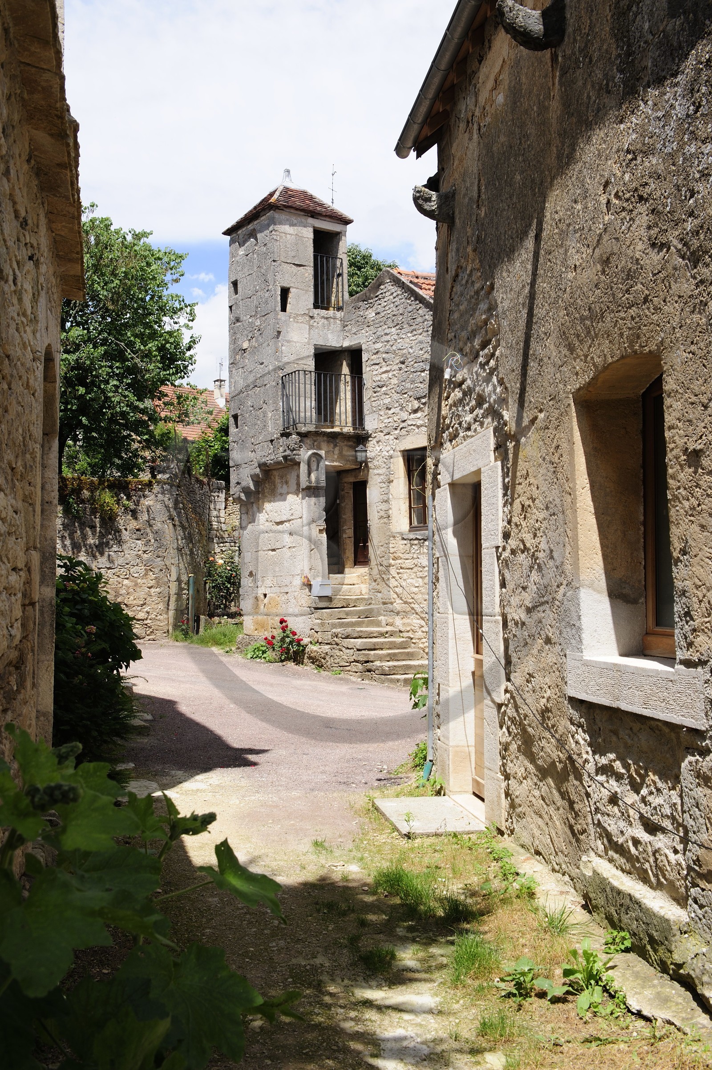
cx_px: 356
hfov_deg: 36.8
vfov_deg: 53.2
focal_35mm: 36
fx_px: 1069
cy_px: 535
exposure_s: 1/160
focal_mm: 36
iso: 200
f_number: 14
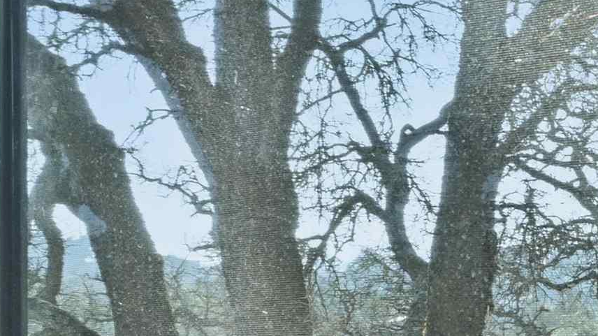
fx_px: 1758
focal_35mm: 111
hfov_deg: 16.4
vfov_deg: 10.6
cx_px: 1051
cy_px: 488
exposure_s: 1/200
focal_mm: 29.5
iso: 320
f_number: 14
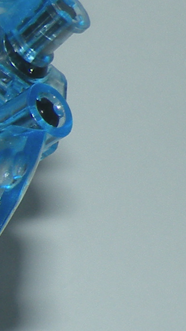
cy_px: 222
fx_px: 1658
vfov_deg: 11.4
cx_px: -372
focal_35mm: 189
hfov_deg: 6.0
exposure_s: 1/250
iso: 64
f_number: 3.5
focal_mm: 5.8
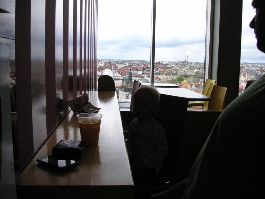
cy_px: 100
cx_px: 132
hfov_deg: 50.1
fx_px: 283
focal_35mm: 37
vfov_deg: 38.7
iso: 50
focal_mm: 6.1
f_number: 2.8
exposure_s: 1/125
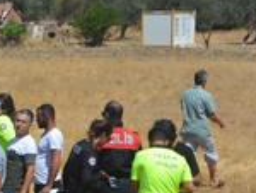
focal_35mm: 196
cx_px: -169
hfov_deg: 9.7
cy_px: 159
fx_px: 1452
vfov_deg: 7.6
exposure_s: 1/320
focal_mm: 34
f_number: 8
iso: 100
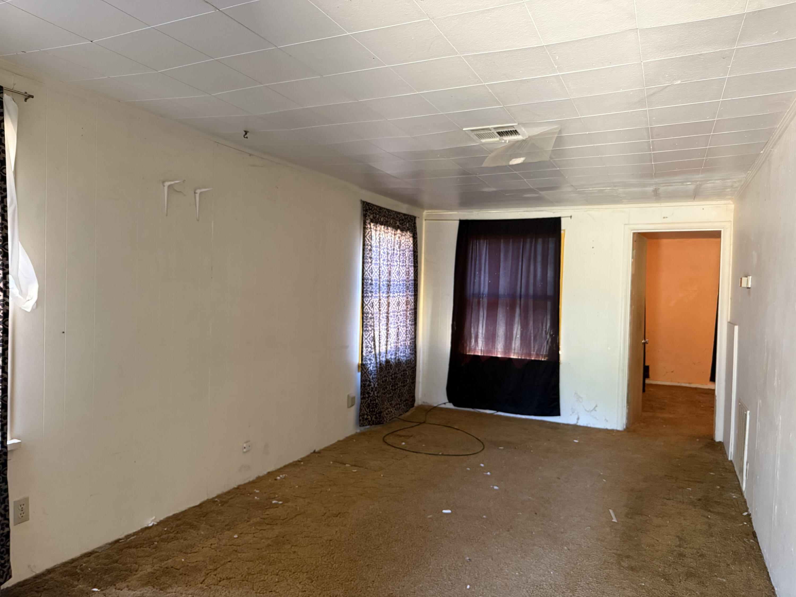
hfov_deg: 71.6
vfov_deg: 56.8
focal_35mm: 24
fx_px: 552
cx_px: 398
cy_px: 298
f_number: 1.78
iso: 640
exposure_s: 1/60
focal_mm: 6.76
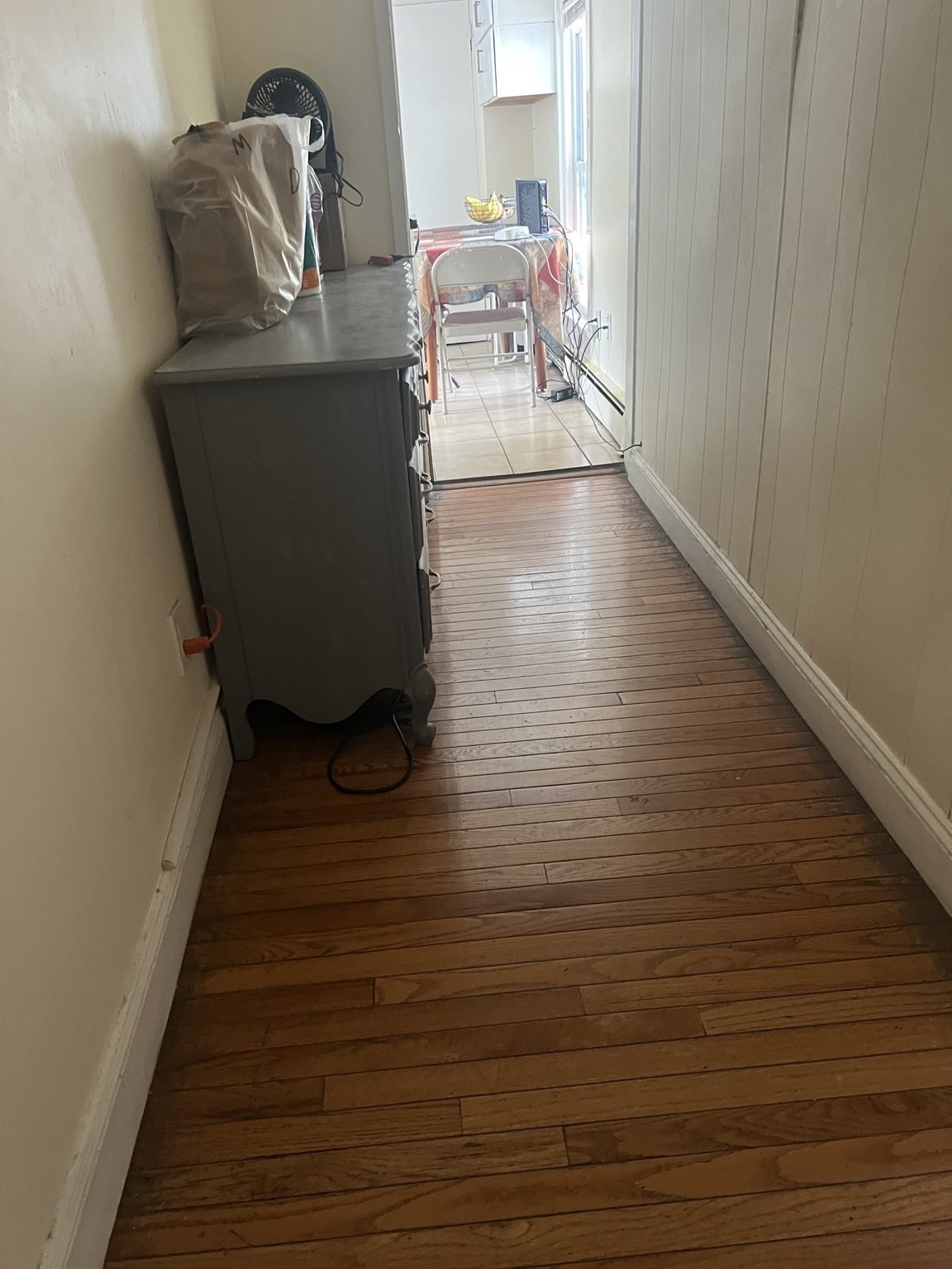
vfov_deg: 67.3
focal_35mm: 26
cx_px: 476
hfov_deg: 53.1
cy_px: 634
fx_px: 953
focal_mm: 5.7
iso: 500
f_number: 1.5
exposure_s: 1/40
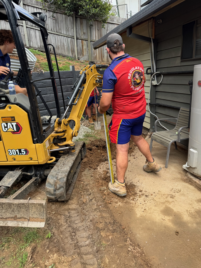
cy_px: 134
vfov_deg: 71.6
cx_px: 100
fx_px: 186
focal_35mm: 24
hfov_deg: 56.8
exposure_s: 1/535
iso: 80
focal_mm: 6.76
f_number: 1.78
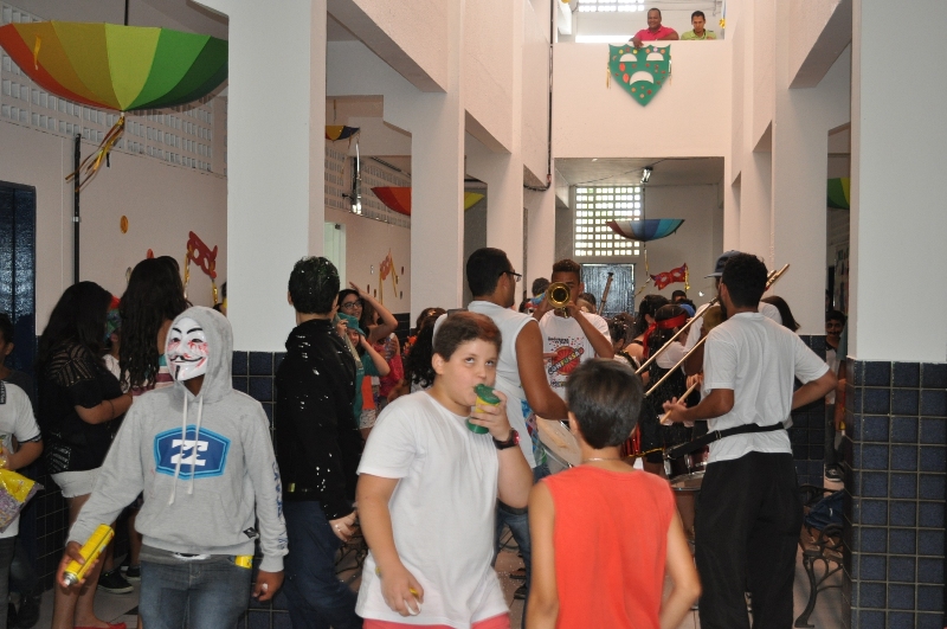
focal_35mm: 51
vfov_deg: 26.4
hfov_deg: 38.9
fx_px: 1340
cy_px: 314
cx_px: 474
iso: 800
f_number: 5
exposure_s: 1/60
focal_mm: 34
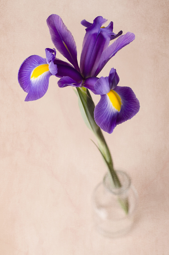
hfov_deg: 18.1
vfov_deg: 27.0
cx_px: 84
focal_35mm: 75
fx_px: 531
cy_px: 128
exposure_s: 1/200
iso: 160
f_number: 6.3
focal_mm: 50
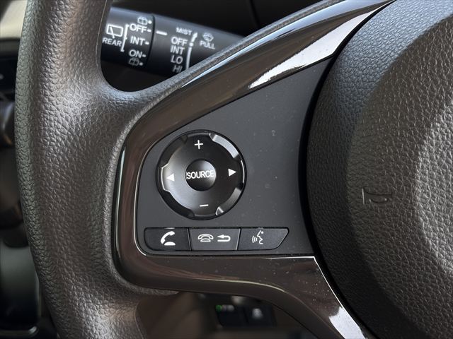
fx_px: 680
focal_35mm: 52
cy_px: 170
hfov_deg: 36.8
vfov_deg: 28.0
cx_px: 226
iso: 40
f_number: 1.6
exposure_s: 1/172
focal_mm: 5.96
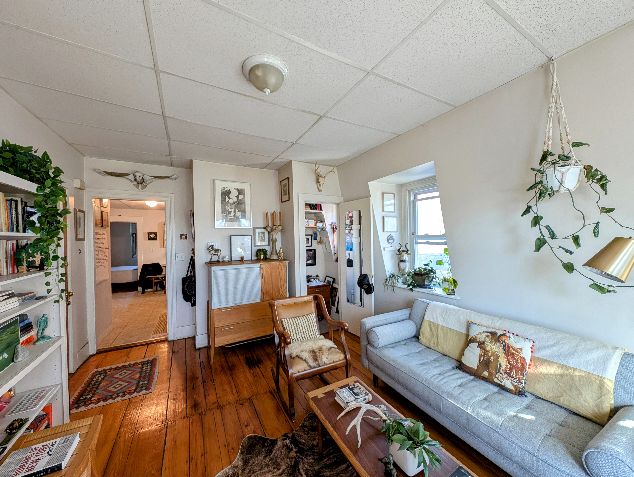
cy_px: 238
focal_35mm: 12
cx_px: 317
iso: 83
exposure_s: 1/41
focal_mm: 2.23
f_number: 1.95
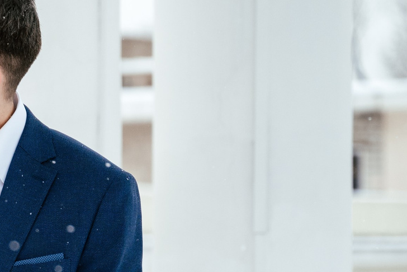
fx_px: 2782
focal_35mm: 246
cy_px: 297
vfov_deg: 5.6
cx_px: -155
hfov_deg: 8.2
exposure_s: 1/1000
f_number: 2.8
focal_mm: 70
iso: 500
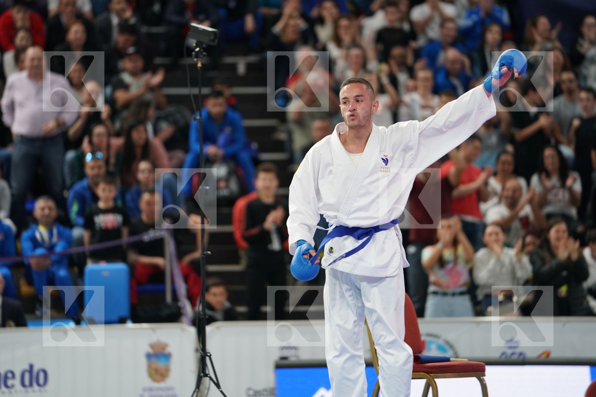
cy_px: 198
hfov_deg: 10.3
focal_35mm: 200
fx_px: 3311
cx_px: 298
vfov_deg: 6.9
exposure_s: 1/250
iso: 640
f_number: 2.8
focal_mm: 200
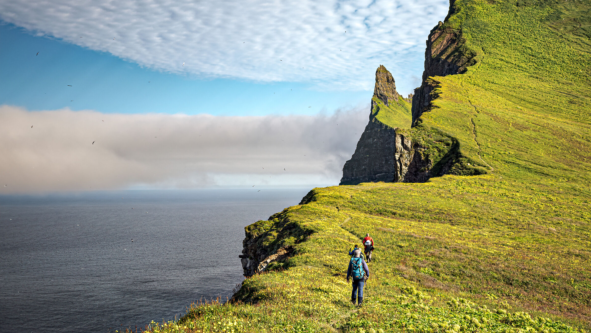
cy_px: 135
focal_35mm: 61
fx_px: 956
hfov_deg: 34.4
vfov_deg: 19.7
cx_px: 296
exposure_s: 1/400
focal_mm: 21.56
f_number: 4
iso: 64
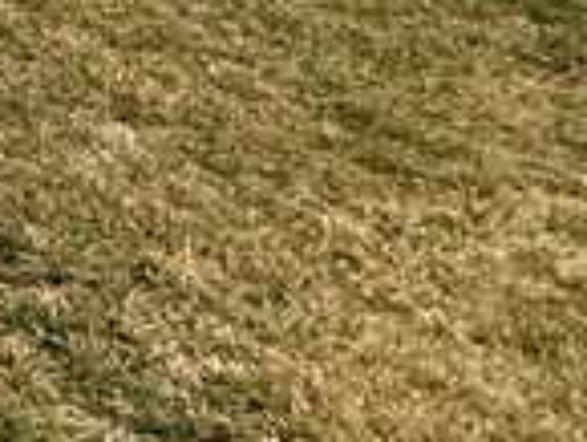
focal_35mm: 99
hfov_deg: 9.9
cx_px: -1421
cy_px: -462
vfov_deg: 12.9
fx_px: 1680
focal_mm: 2.22
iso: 50
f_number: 2.2
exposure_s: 1/942
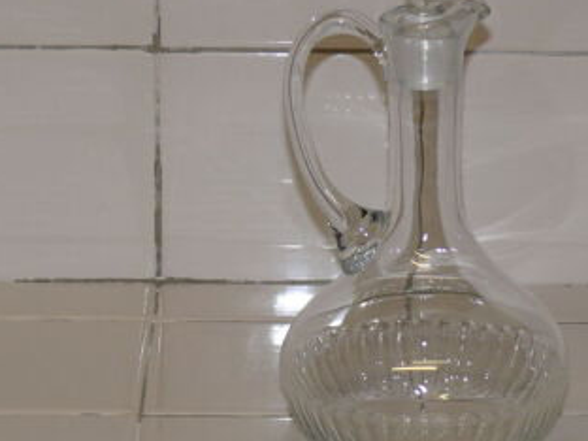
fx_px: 3007
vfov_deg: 8.4
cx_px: 413
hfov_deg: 11.2
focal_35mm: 177
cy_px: 209
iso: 100
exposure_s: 1/30
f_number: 3.2
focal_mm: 17.1
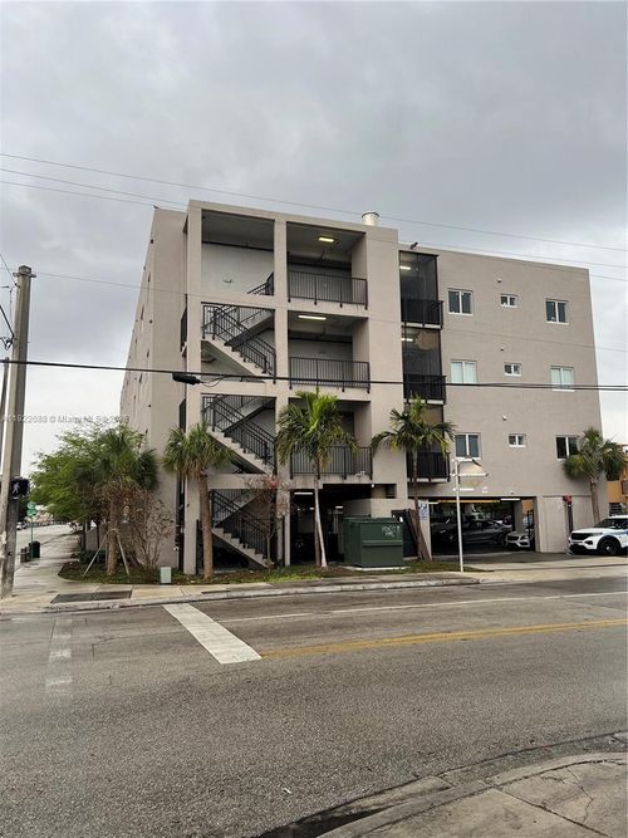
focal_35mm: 26
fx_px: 629
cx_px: 314
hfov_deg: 53.0
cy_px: 419
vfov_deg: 67.3
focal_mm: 5.7
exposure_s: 1/581
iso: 50
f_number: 1.5
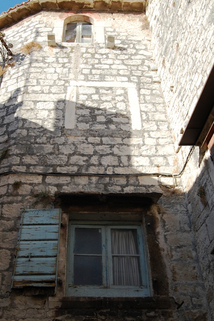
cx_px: 107
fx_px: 375
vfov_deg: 46.4
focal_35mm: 42
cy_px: 160
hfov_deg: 31.8
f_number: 10
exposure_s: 1/200
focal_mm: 28
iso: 400
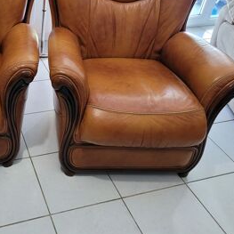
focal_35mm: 42
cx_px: 41
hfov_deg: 38.3
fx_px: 321
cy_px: 79
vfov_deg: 39.6
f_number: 1.8
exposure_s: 1/50
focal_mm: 5.4
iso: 200
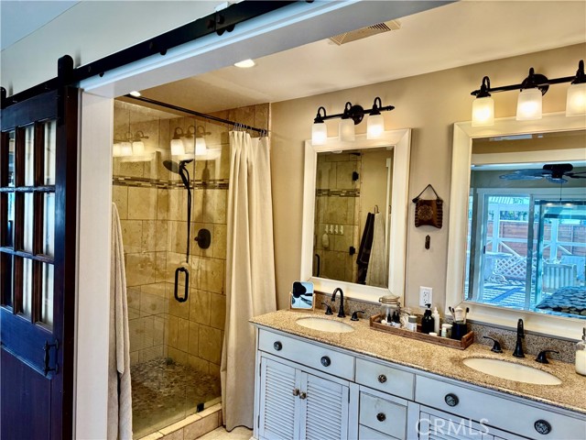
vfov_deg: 56.8
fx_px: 406
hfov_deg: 71.6
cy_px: 220
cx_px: 293
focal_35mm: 24
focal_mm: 6.76
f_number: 1.78
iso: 80
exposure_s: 1/139
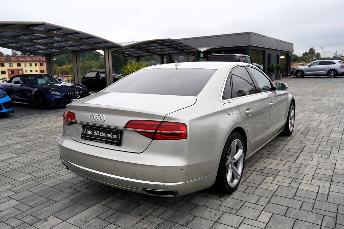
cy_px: 114
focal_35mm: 30
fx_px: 287
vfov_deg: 43.6
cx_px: 172
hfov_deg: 61.9
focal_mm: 30
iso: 100
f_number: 5.6
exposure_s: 1/125
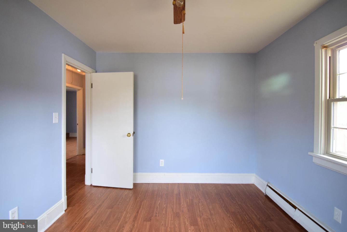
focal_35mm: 17
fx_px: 166
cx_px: 174
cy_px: 116
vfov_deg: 69.7
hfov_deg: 92.4
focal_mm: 11.5
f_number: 5
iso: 900
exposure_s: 1/20
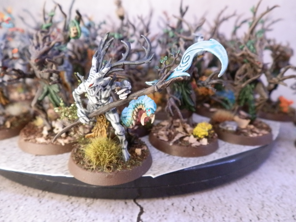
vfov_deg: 49.7
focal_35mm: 28
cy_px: 111
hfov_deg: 63.4
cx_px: 148
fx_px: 239
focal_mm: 5
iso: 400
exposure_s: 1/80
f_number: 3.1
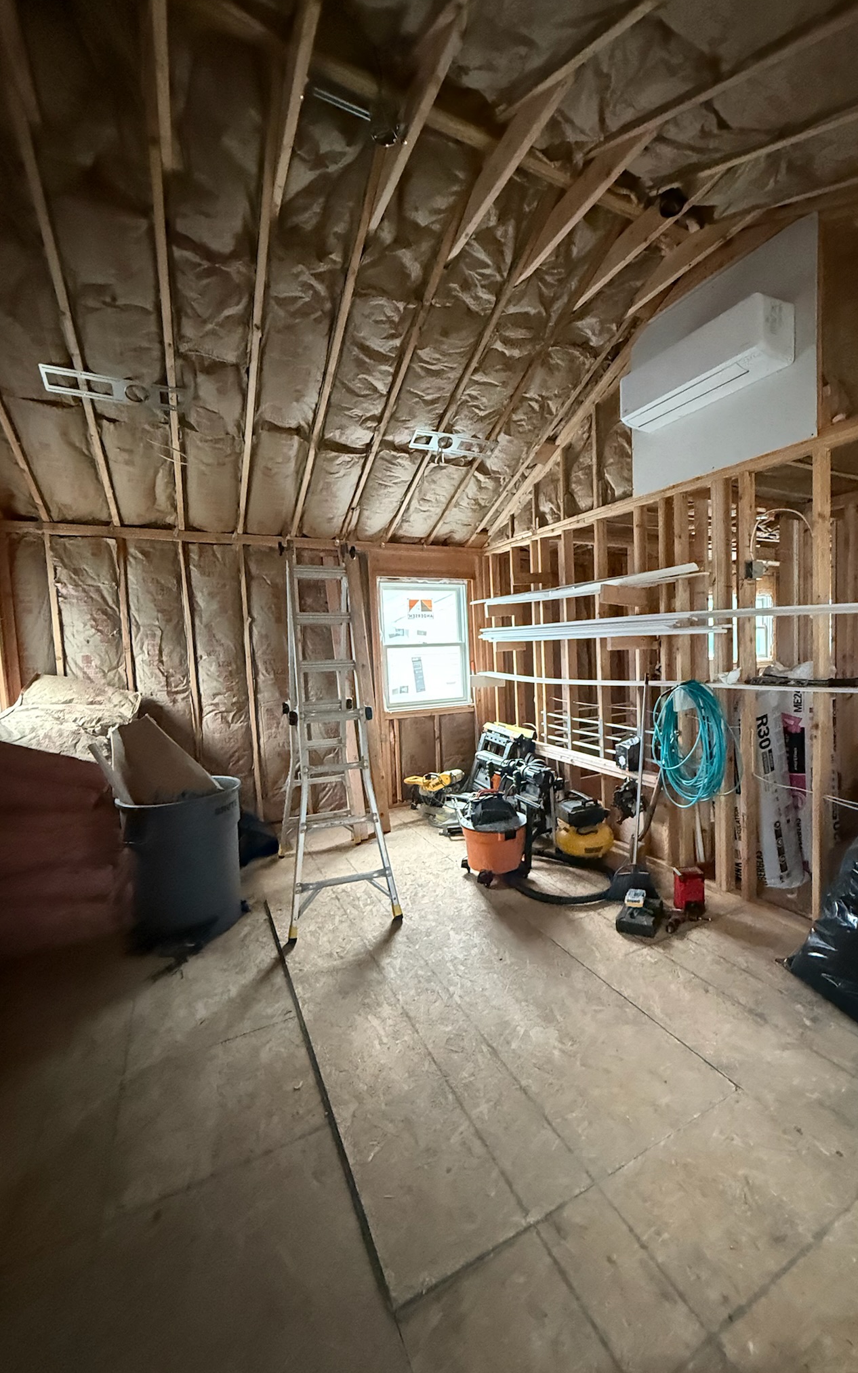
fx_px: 561
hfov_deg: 74.1
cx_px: 510
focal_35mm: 15
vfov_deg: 101.5
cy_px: 684
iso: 1250
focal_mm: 2.22
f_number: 2.2
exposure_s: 1/57
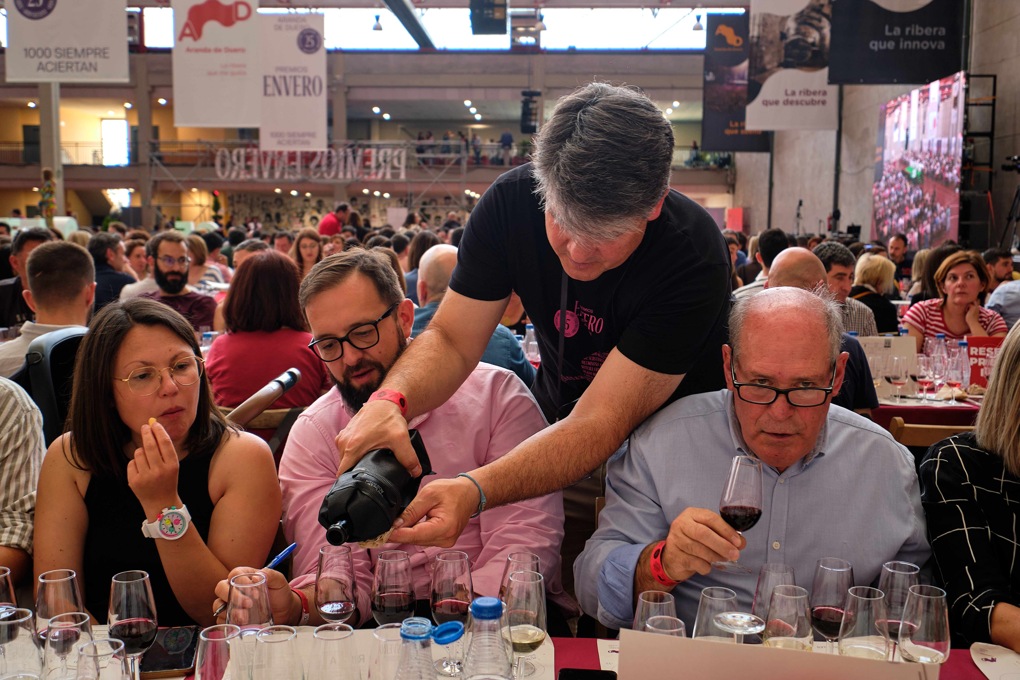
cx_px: 510
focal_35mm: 36
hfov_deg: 53.1
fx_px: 1020
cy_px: 340
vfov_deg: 36.9
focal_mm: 24
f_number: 4
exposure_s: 1/30
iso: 200
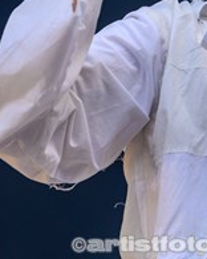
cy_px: 165
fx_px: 2420
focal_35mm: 316
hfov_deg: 4.9
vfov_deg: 6.1
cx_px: 153
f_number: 3.5
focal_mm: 91
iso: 640
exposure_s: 1/800
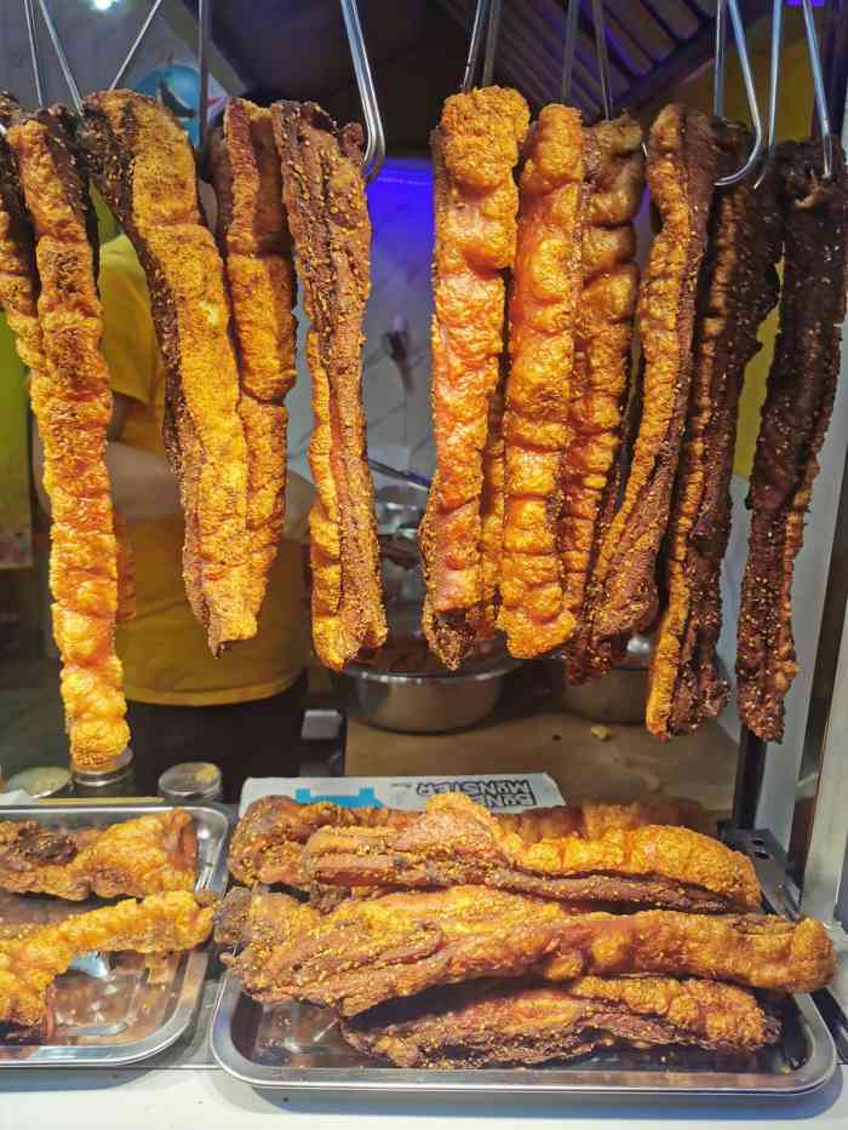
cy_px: 565
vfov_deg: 65.3
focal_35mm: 27
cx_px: 424
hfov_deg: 51.4
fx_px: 882
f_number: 1.6
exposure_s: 1/667
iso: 50
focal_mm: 5.56
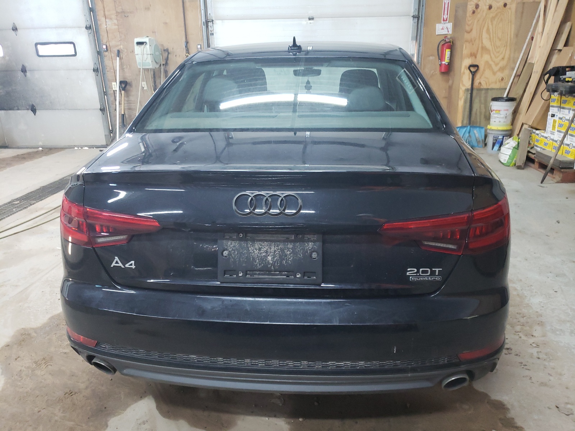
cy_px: 216
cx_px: 288
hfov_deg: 67.3
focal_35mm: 26
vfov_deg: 53.1
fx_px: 432
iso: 286
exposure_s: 1/40
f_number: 1.5
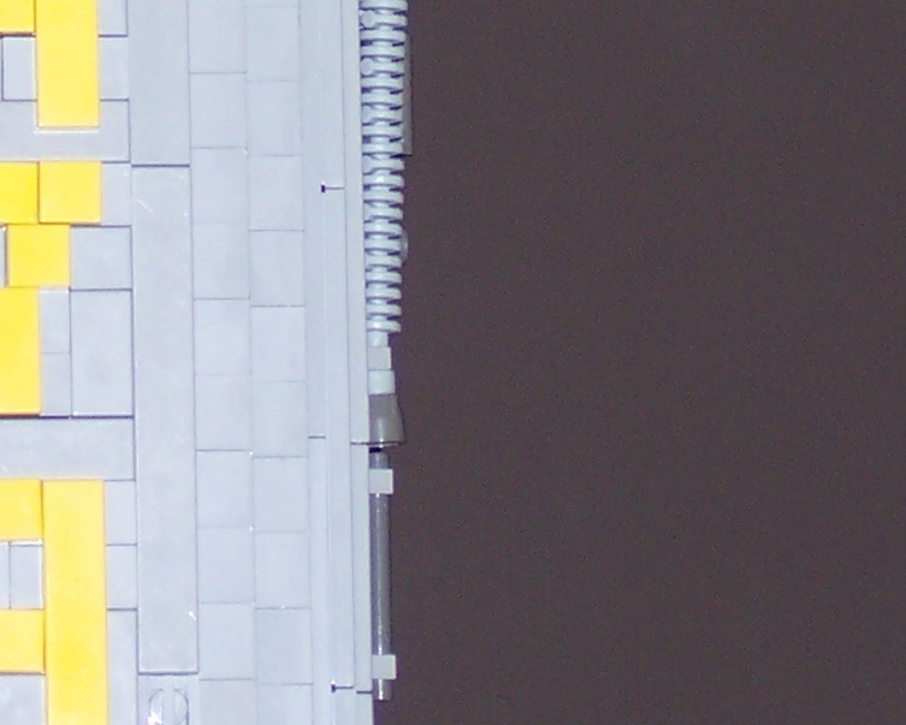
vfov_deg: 3.6
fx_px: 11615
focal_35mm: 433
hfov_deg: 4.5
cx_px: 6
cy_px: -332
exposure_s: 1/125
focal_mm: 24
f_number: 4.8
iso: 100
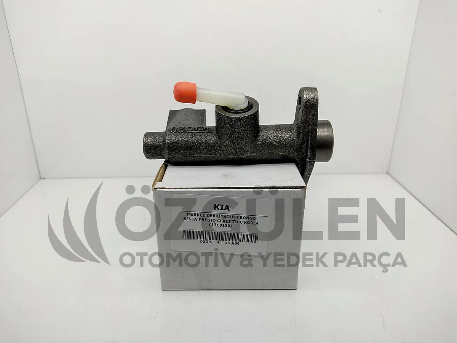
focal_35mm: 26
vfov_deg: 53.1
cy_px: 172
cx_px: 228
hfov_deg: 67.3
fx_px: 343
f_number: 1.79
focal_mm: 4.74
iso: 100
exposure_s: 1/127
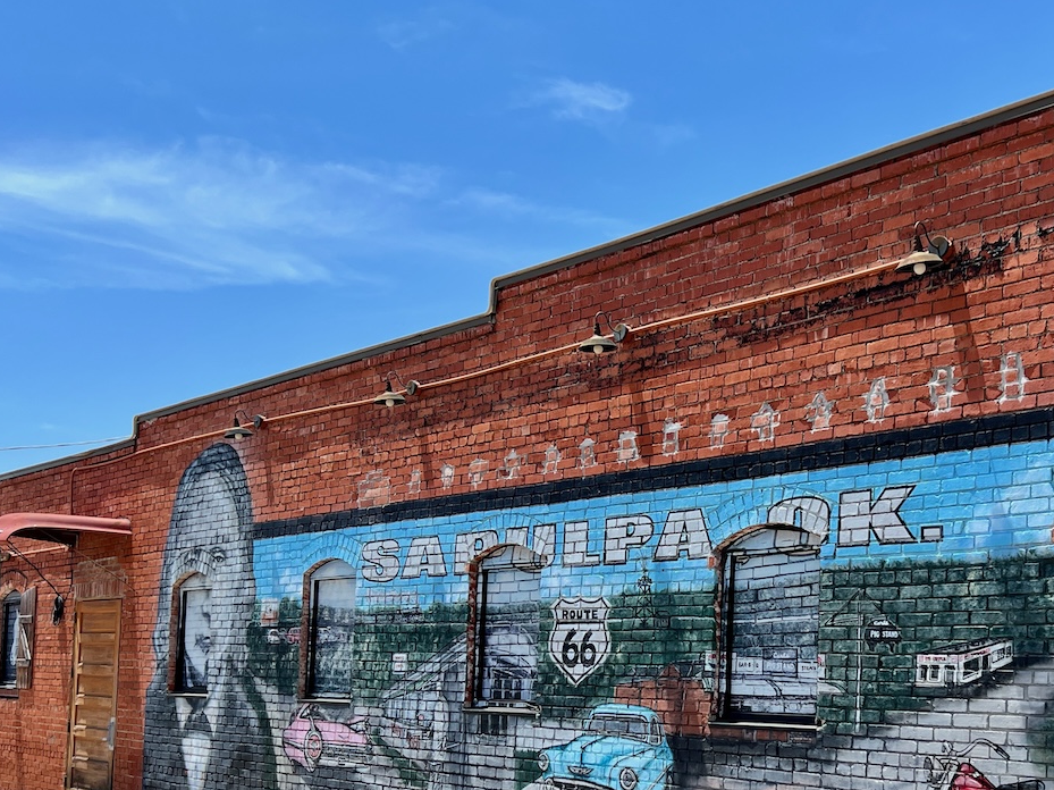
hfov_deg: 44.1
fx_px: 1278
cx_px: 709
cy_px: 618
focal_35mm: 42
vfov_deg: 33.5
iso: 50
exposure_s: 1/3165
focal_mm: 5.7
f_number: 1.5
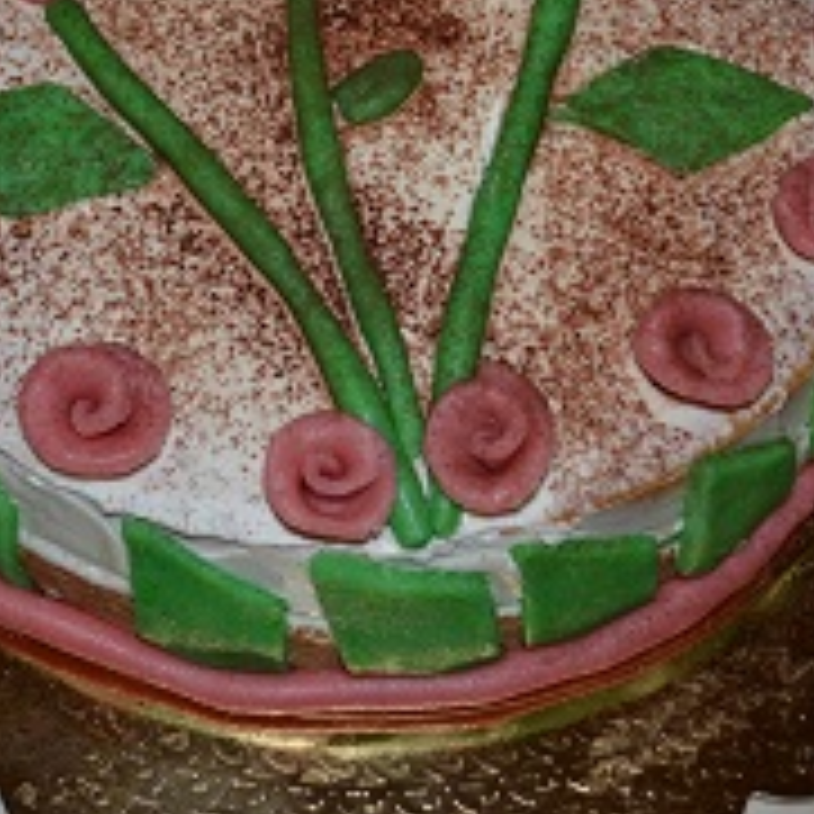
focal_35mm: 70
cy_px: 223
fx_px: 1862
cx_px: 304
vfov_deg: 24.4
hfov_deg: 24.6
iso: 250
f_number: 4
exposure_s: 1/60
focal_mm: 24
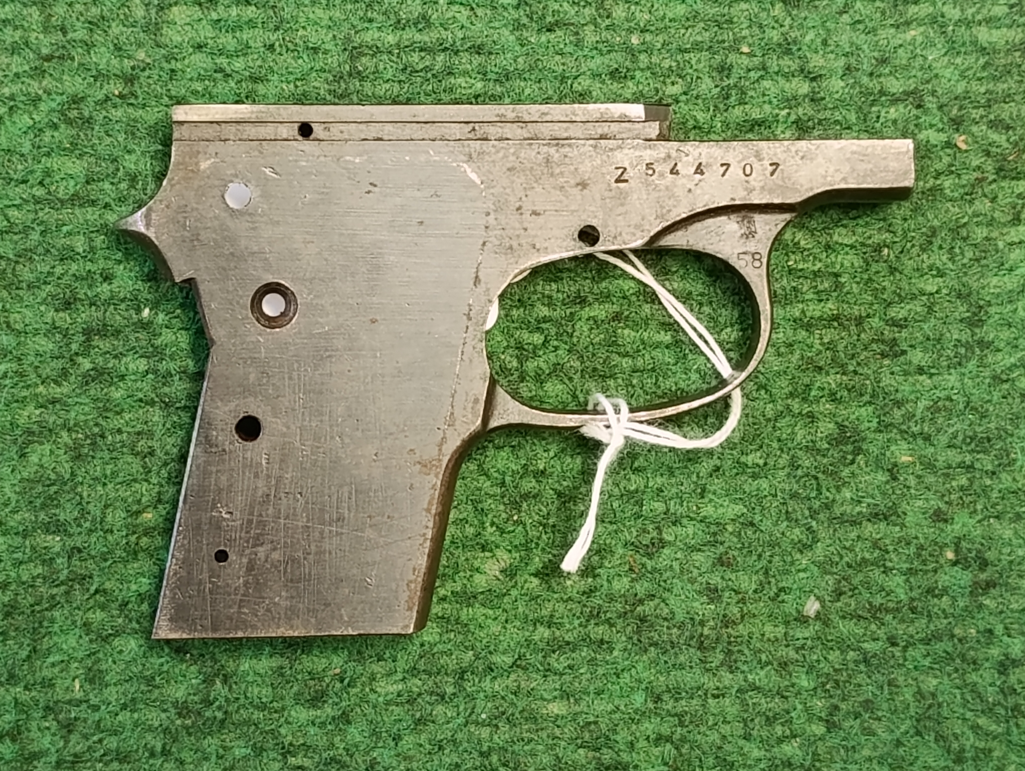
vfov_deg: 16.1
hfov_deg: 21.3
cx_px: 512
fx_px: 2728
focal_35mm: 92
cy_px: 386
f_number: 1.6
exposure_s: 1/33.3
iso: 1250
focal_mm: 6.14
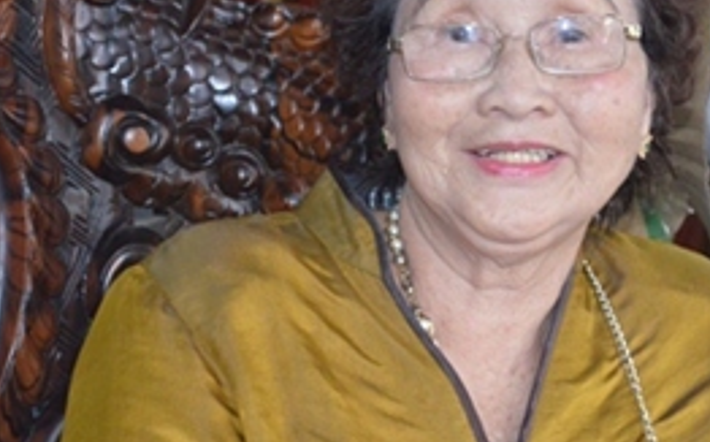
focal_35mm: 140
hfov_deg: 14.9
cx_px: 466
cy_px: 197
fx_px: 2705
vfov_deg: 9.3
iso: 3200
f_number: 5.3
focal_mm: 48
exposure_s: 1/60
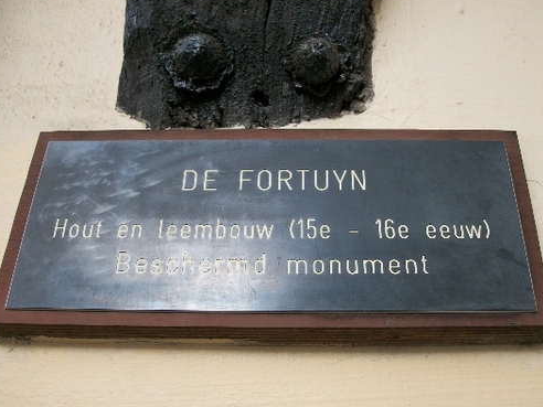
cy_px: 223
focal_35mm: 39
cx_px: 283
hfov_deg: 47.9
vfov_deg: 36.8
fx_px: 612
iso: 80
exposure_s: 1/60
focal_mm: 5.7
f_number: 2.9
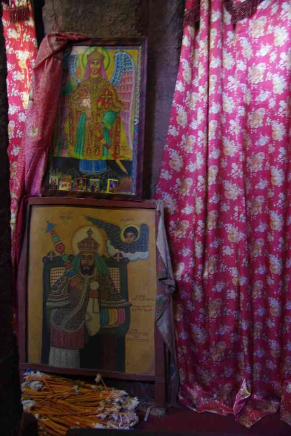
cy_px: 218
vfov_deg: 48.1
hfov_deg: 33.1
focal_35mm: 40
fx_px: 489
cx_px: 146
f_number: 4
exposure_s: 1/6
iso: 3200
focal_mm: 26.9
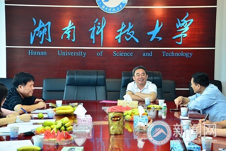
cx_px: 113
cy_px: 76
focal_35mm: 78
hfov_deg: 26.0
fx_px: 490
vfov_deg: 17.5
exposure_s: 1/40
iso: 1250
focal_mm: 52
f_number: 5.6
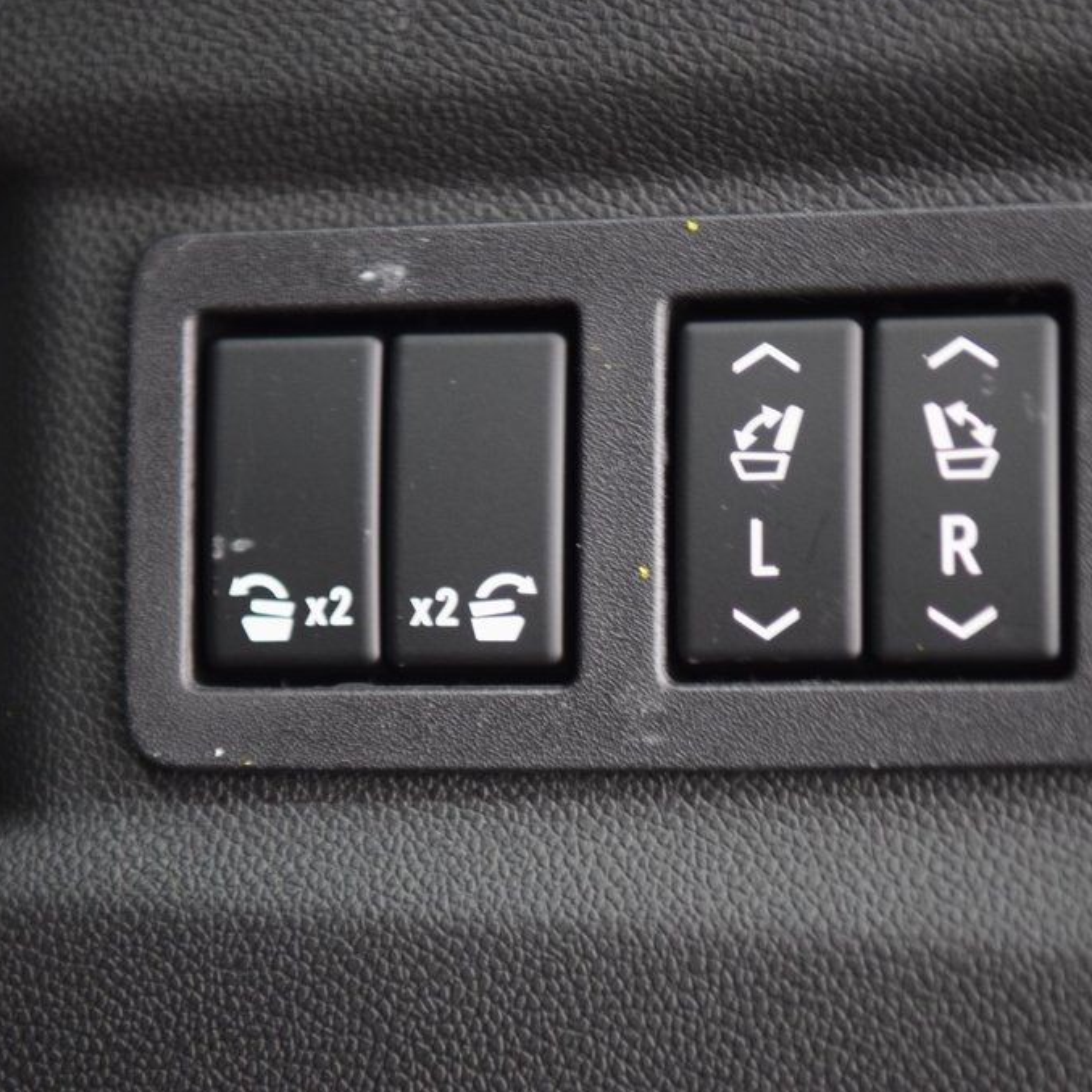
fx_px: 4818
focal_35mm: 135
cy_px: 544
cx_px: 550
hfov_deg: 12.9
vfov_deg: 12.9
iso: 1600
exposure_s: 1/5
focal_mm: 70
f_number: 2.8
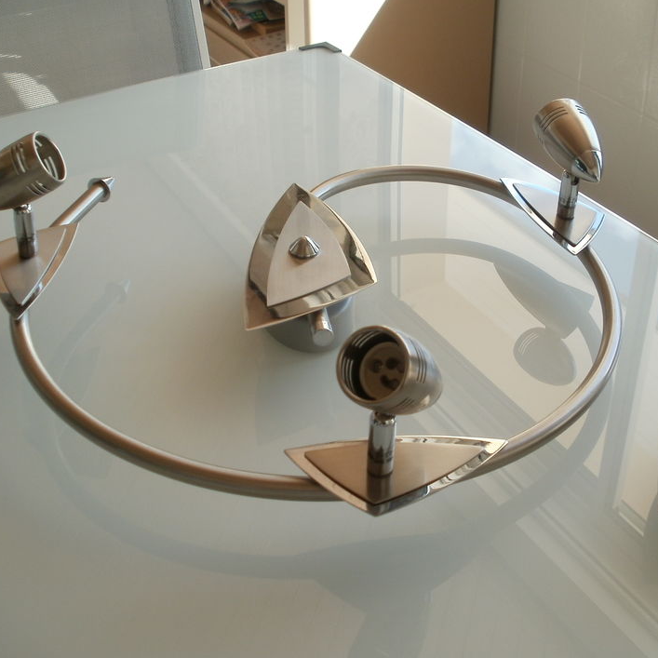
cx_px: 378
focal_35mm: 45
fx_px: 968
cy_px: 338
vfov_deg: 37.5
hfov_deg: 37.5
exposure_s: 1/125
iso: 100
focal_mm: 6.3
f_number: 3.5
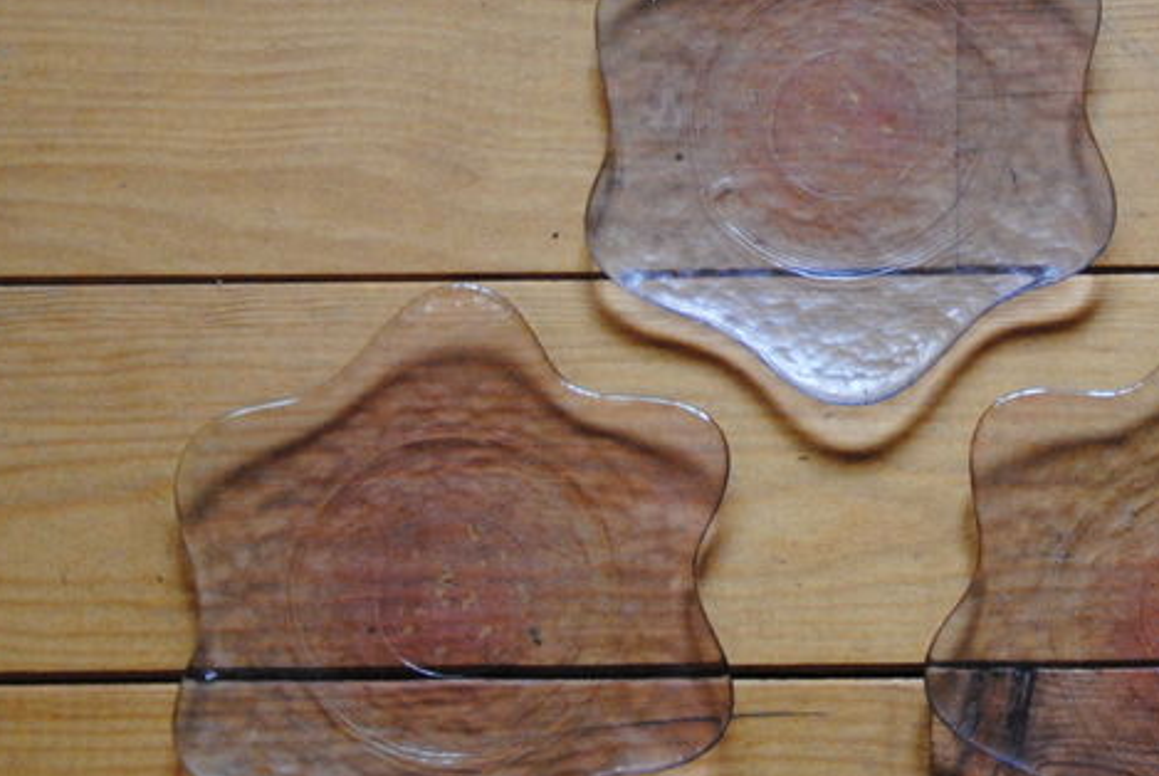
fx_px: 3094
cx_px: 1006
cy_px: 263
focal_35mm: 96
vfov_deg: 14.3
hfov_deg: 20.8
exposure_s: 1/30
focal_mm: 30
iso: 1100
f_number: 4.2
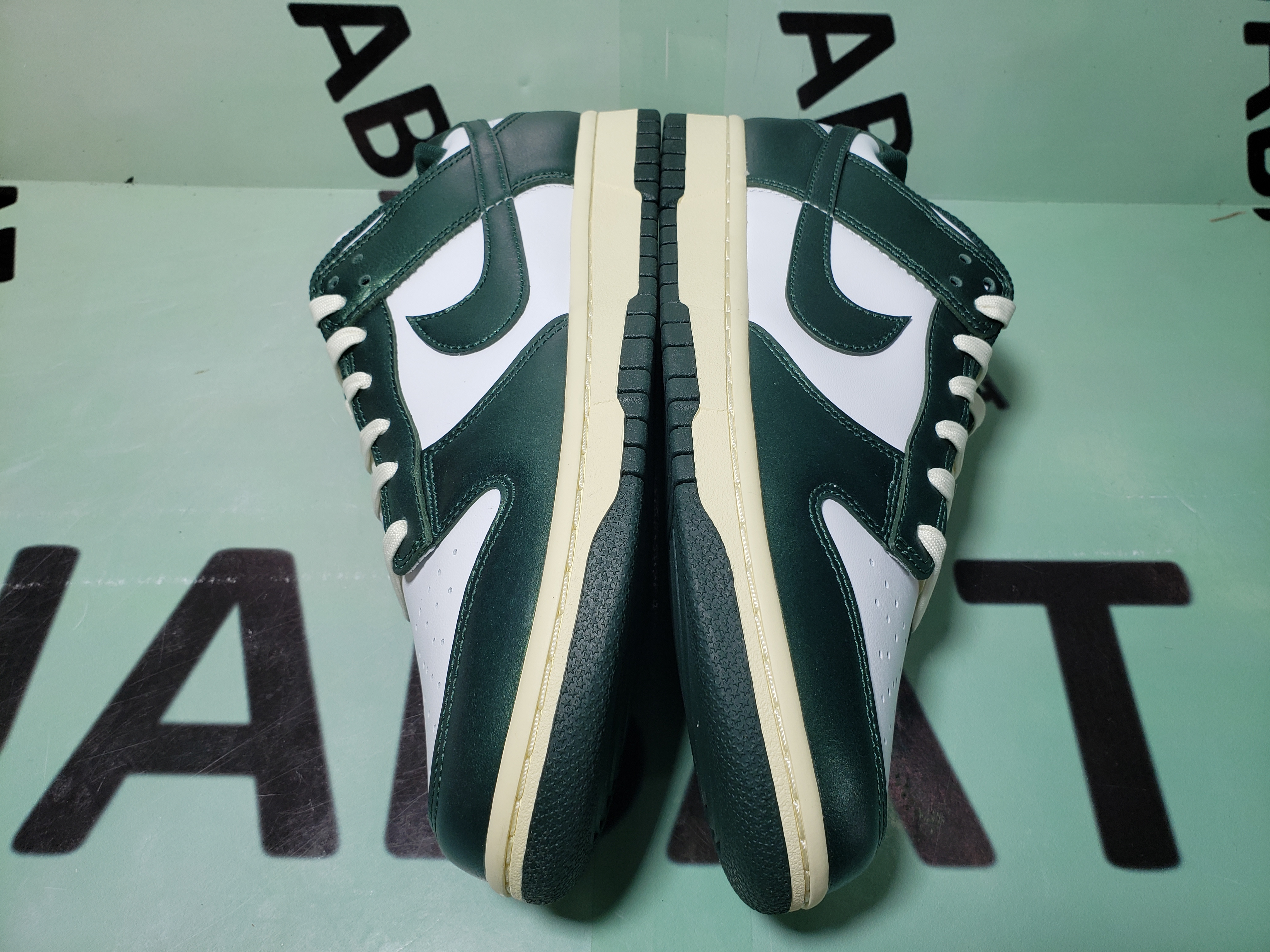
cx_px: 635
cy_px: 476
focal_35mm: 26
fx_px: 954
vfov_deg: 53.1
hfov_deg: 67.3
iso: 50
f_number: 2.4
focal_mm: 4.3
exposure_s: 1/193
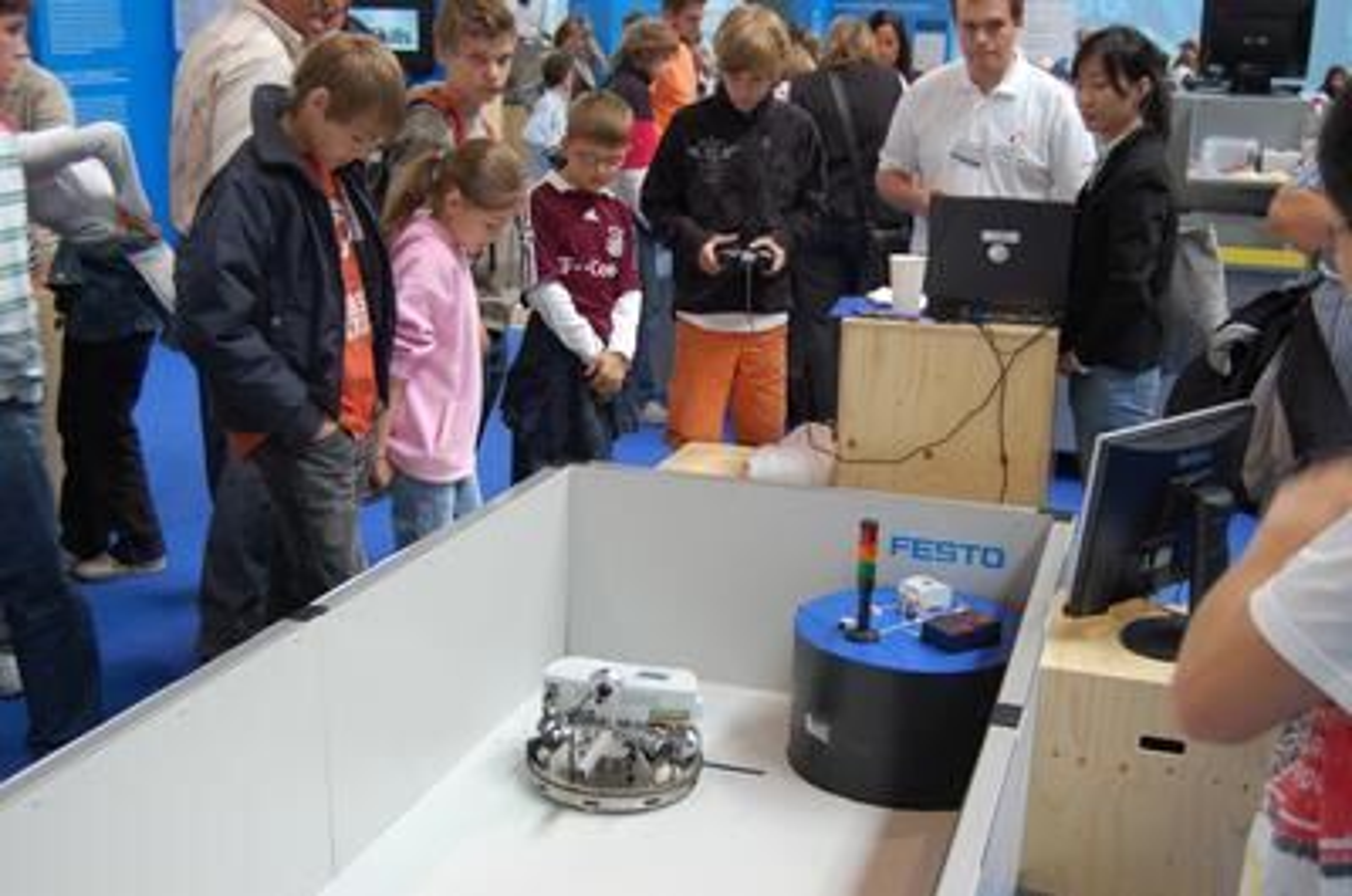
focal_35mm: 42
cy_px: 448
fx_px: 1574
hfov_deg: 46.5
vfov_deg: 31.8
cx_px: 676
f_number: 4.2
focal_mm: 28
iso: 400
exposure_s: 1/50
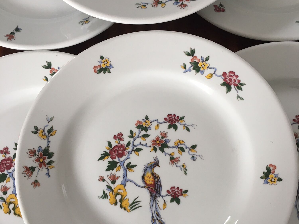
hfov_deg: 47.9
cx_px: 151
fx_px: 337
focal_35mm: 39
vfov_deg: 36.4
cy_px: 151
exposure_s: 1/33
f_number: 2.2
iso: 64
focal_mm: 4.15
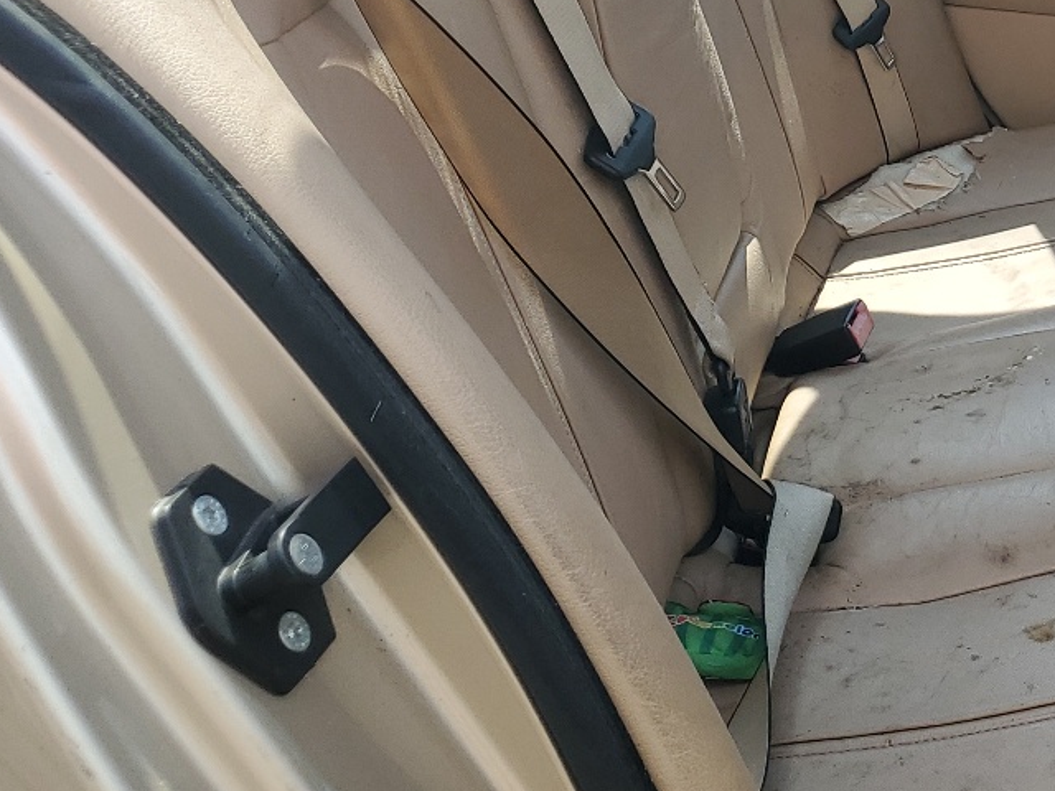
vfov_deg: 22.0
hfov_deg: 26.9
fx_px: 1981
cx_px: 1220
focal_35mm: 65
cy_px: 71
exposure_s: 1/909
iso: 50
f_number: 1.5
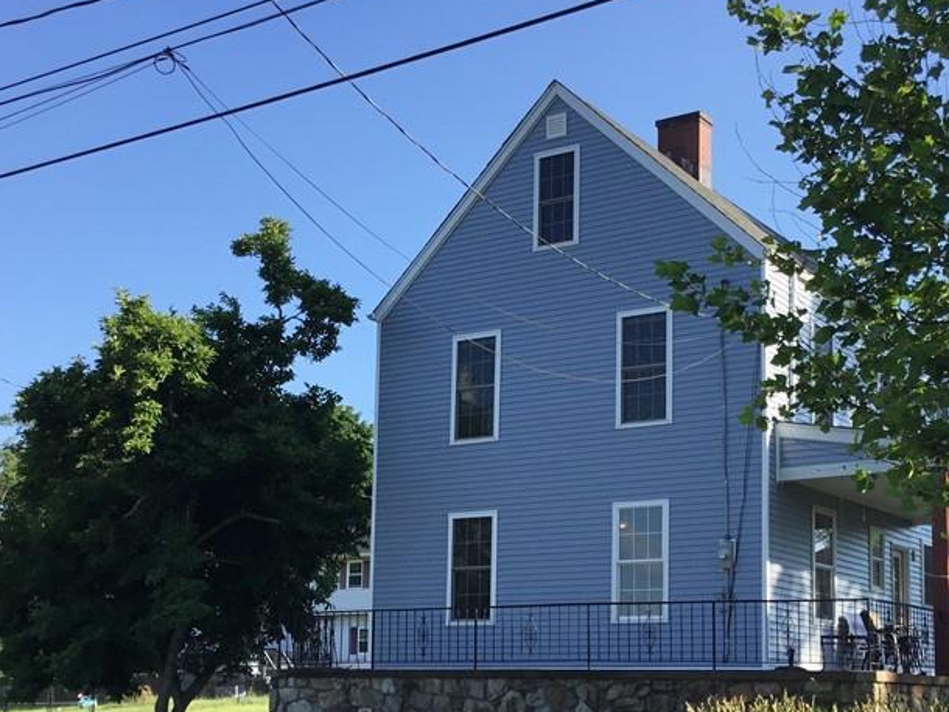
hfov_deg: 36.7
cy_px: 505
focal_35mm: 52
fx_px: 1426
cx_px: 563
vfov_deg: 27.8
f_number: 2.4
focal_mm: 3.3
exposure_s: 1/608
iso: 25
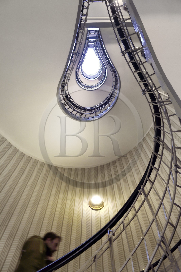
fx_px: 181
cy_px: 136
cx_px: 90
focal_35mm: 24
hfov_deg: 53.1
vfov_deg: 73.8
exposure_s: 1/13
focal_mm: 24
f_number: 7.1
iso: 1600
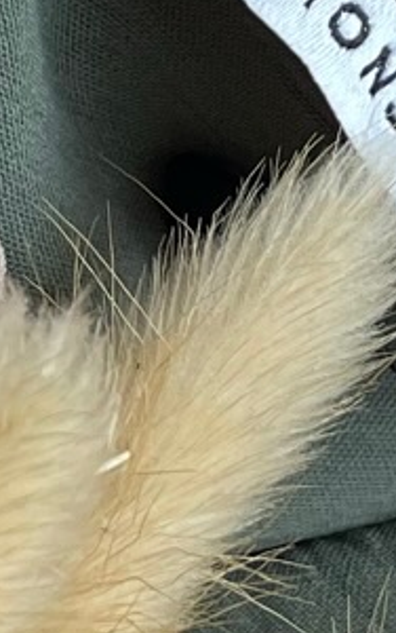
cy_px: 21
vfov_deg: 11.0
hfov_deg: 7.0
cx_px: 59
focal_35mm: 188
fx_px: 3240
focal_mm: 4.2
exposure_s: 1/121
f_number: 1.6
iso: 100
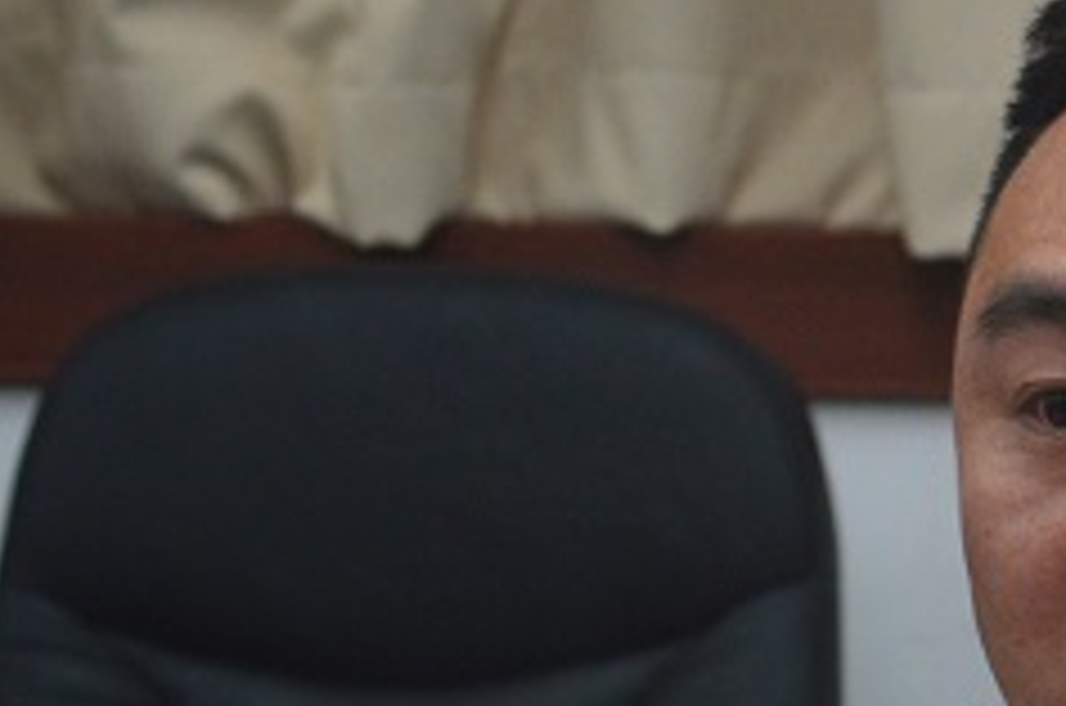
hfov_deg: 6.5
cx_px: 1619
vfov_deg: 4.3
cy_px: 854
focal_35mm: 314
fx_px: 9276
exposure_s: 1/30
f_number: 5.6
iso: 800
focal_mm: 55
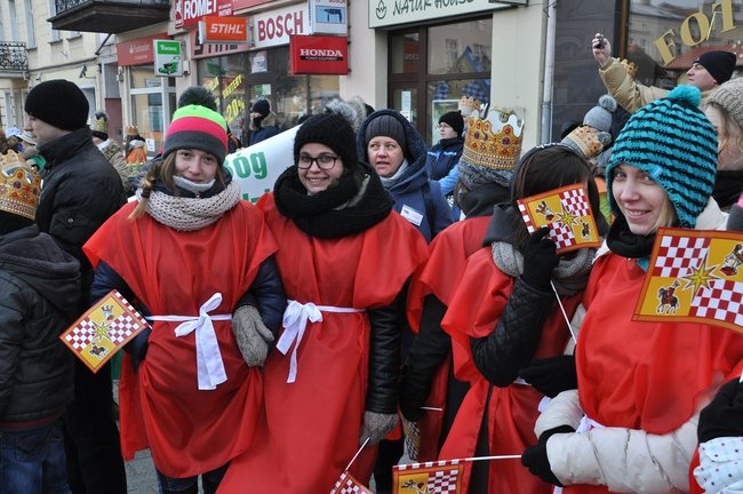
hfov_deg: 51.3
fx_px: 773
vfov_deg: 35.4
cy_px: 247
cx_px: 372
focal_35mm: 38
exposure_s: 1/320
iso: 800
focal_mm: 25
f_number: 9
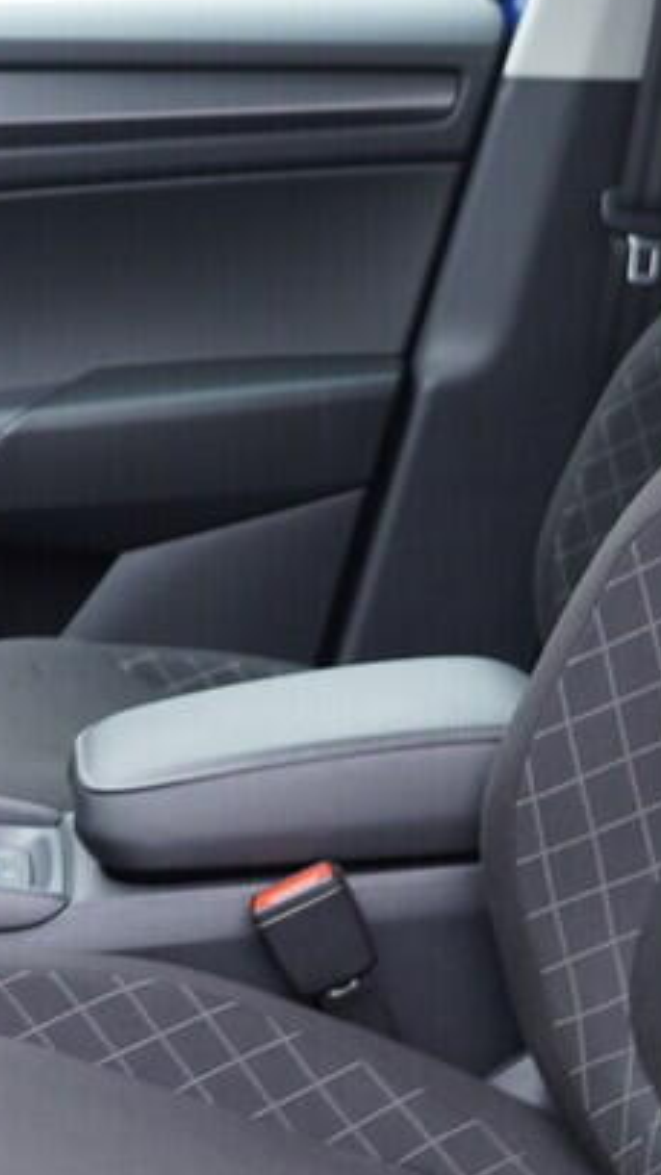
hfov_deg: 12.7
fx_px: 2960
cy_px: 801
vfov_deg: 22.3
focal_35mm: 95
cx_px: 240
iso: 250
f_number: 2.8
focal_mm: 24
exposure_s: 1/40
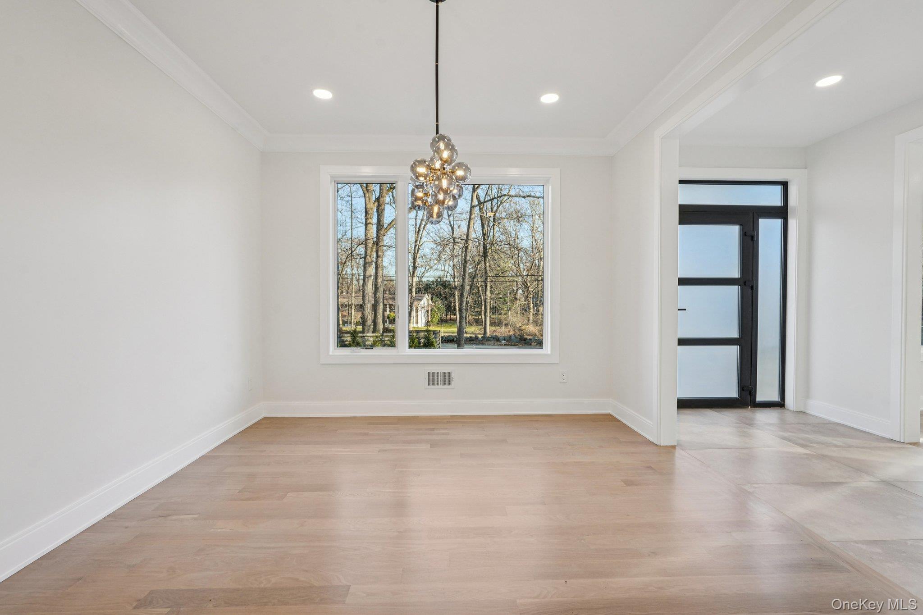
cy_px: 308
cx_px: 462
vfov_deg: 73.7
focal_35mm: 16
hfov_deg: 96.7
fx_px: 410
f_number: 8
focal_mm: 16
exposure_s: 1/30
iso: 160
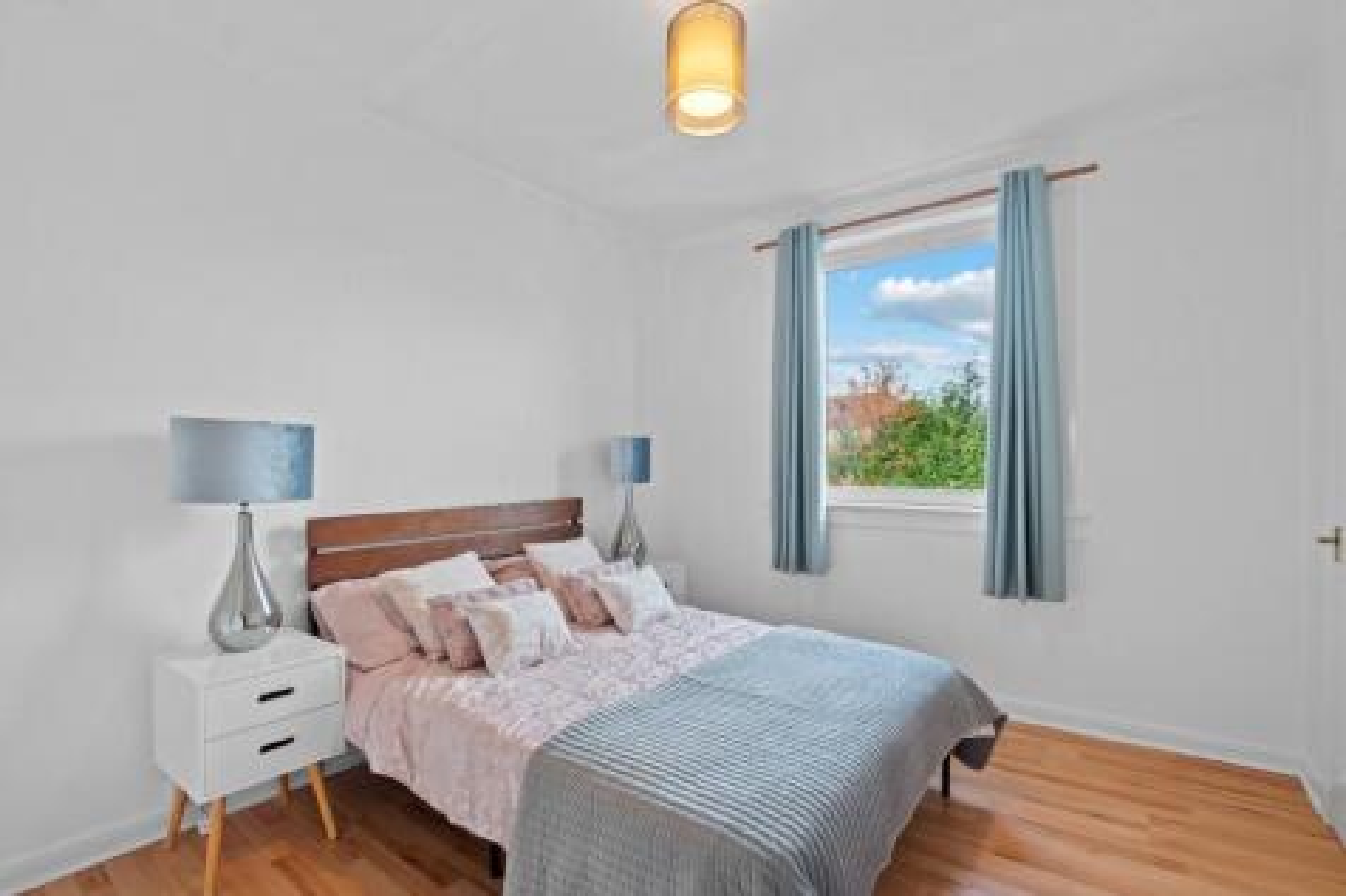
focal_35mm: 16
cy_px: 448
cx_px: 673
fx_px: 598
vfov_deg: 73.7
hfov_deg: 96.8
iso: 250
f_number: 9
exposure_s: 1/2.5
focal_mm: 16
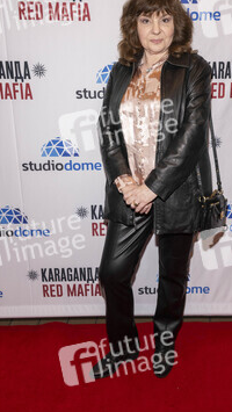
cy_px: 185
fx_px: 367
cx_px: 152
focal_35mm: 34
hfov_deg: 34.8
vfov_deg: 58.5
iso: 800
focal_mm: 28.5
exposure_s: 1/200
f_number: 5.6
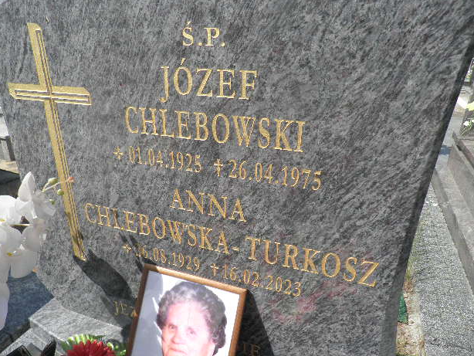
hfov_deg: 69.4
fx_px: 342
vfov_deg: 54.9
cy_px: 183
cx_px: 231
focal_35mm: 25
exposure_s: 1/125
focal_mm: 4.3
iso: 64
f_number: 8.3
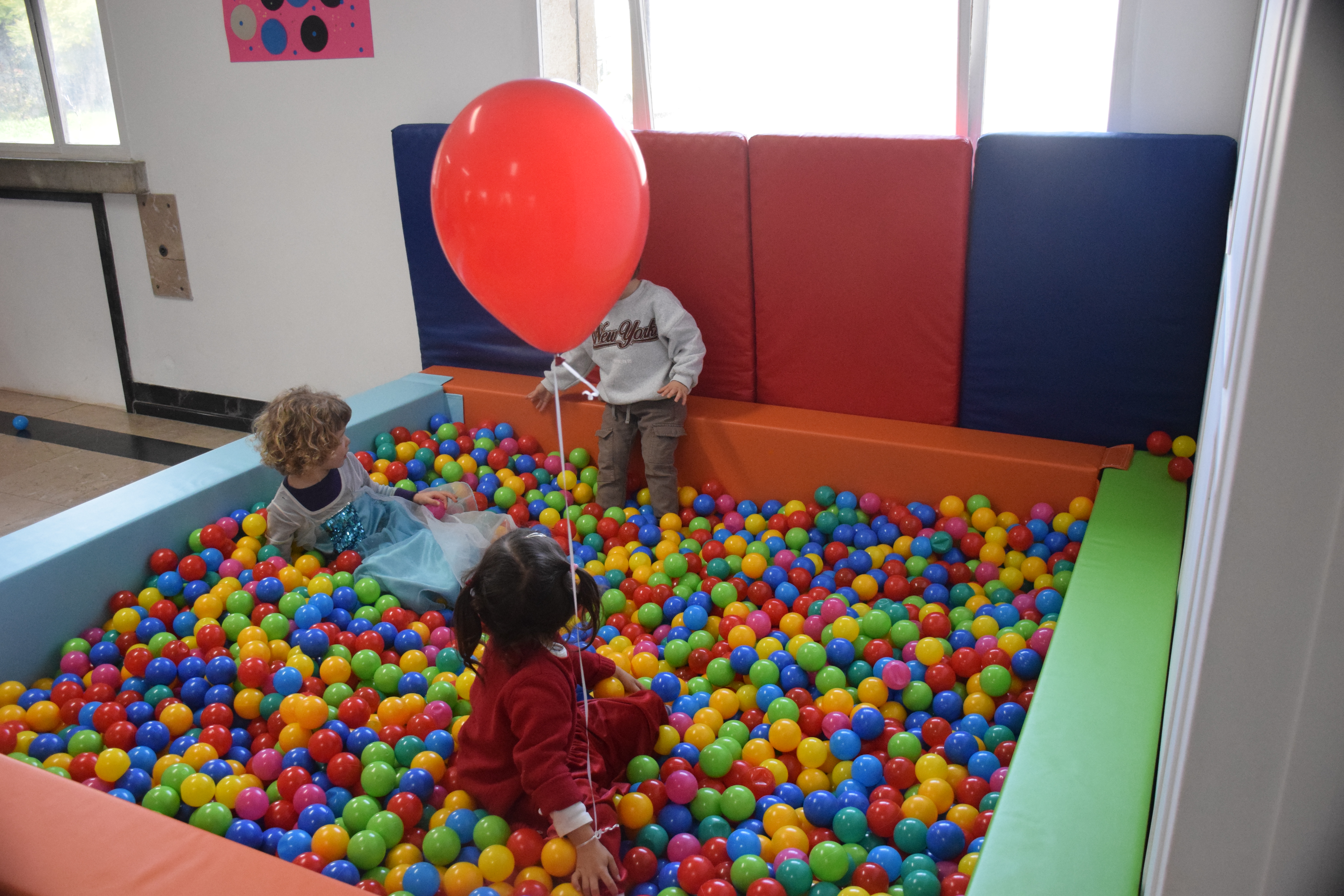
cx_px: 672
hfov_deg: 61.9
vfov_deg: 43.6
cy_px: 448
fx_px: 1120
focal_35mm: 30
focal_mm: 20
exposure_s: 1/400
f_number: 3.5
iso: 3200
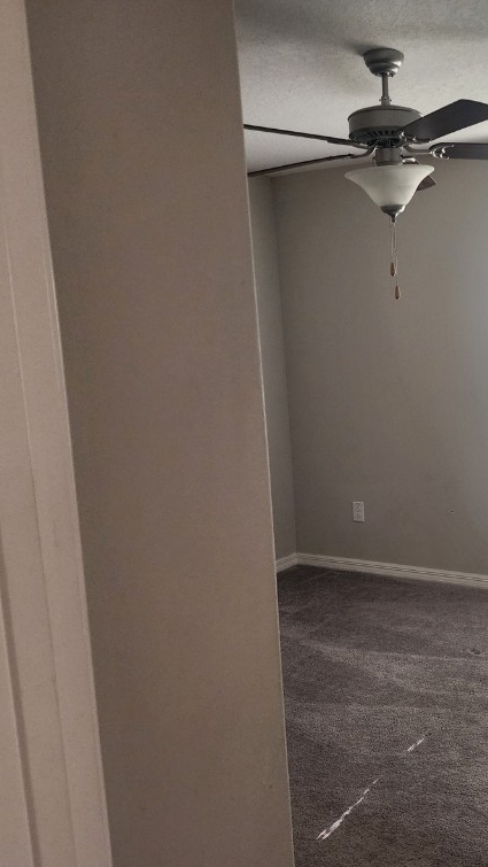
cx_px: 464
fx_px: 782
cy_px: 438
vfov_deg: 58.0
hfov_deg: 32.5
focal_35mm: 34
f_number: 1.8
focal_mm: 6.4
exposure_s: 1/120
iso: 250
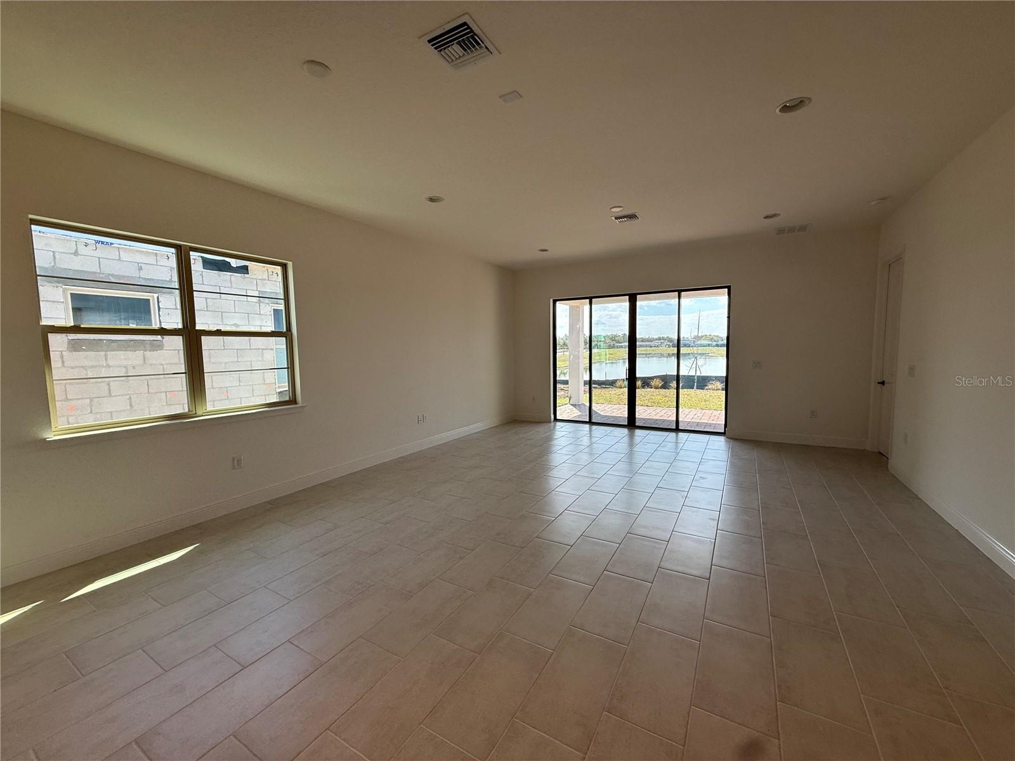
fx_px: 411
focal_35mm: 14
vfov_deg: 85.7
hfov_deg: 102.1
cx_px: 508
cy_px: 380
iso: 50
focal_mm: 2.22
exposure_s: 1/256
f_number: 2.2
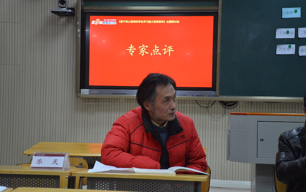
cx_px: 151
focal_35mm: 62
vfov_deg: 21.0
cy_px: 103
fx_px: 517
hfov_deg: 33.0
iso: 800
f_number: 4.5
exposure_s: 1/40
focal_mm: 40
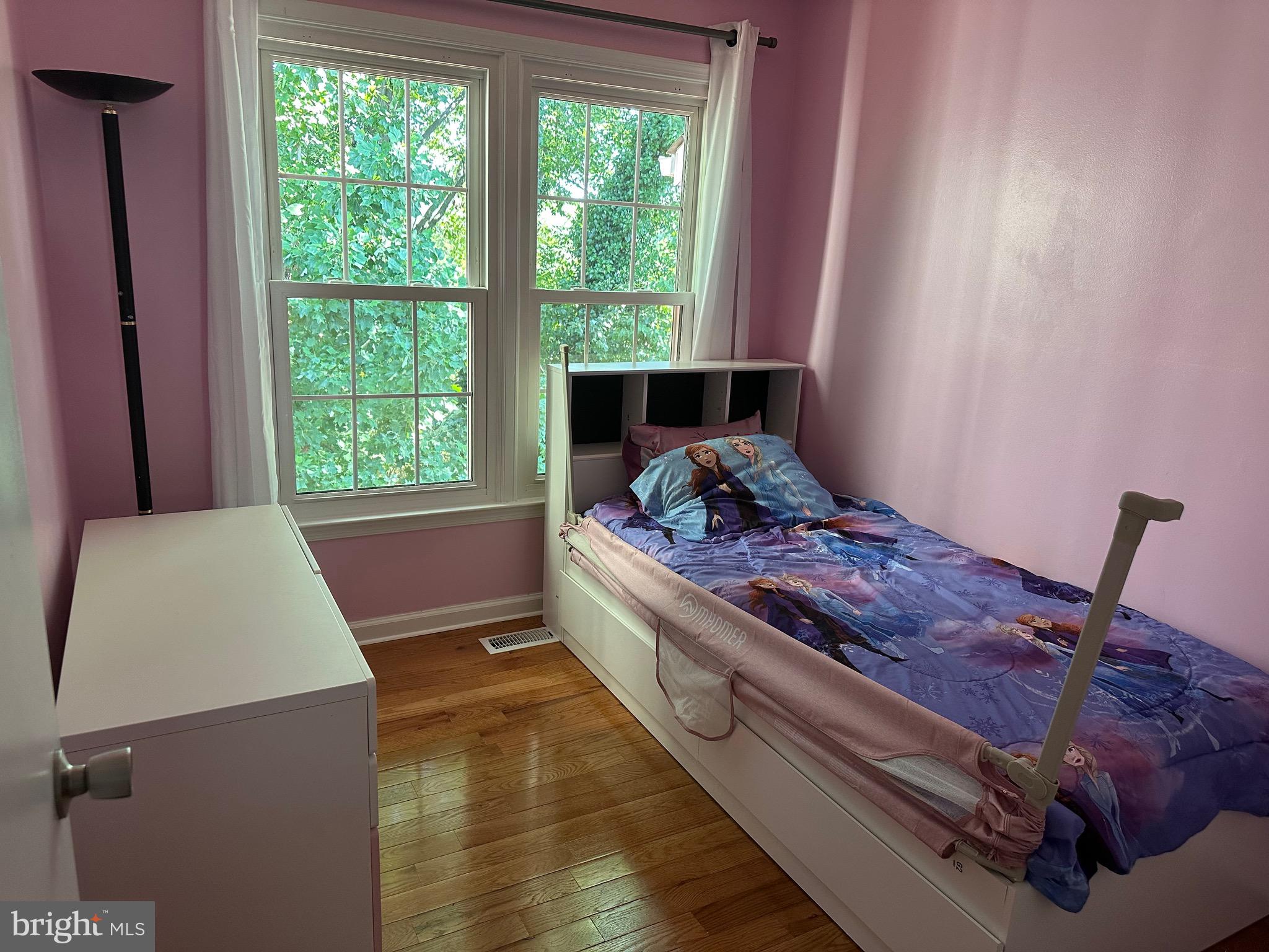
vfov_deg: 56.8
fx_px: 880
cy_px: 476
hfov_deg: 71.6
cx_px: 634
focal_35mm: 24
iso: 250
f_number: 1.78
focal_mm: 6.86
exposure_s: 1/60
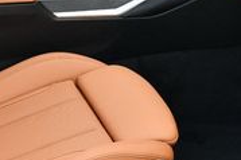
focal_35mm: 129
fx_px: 863
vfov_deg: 10.5
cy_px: -5
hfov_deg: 15.8
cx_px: 54
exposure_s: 1/80
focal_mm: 18
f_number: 4.5
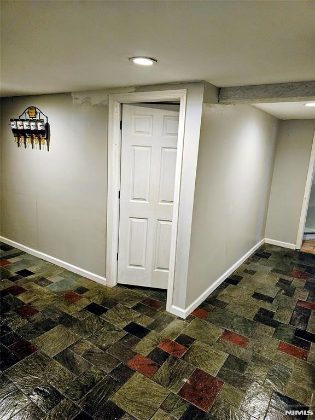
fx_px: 279
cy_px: 210
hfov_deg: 58.9
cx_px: 158
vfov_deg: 73.9
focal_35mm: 23
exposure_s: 1/120
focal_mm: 6.3
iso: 500
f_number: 1.7
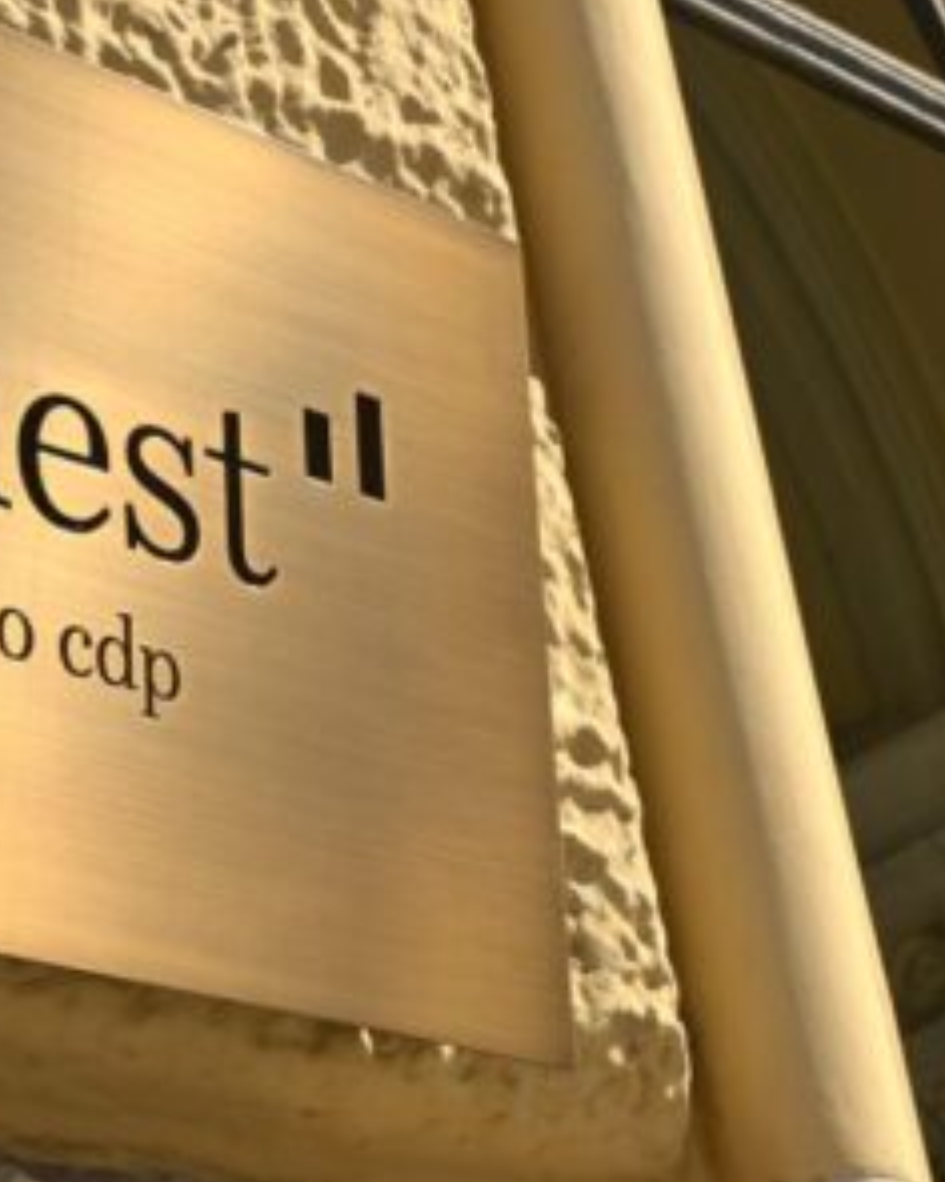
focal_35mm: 106
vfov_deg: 18.1
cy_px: 433
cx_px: 256
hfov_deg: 14.5
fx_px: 3706
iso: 200
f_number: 16
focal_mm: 52
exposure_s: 1/250
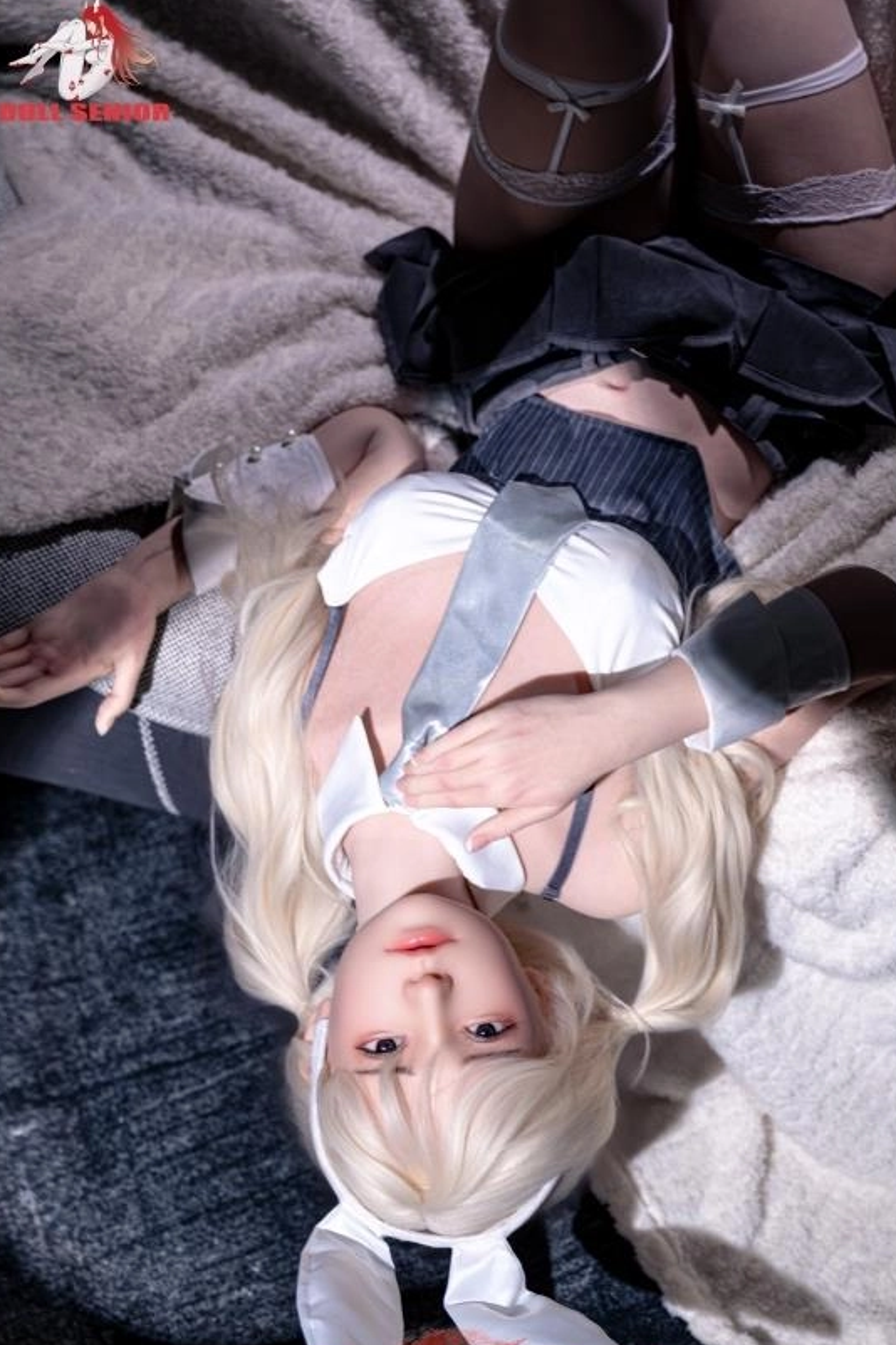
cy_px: 697
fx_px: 2725
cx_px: 483
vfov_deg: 27.7
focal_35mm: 73
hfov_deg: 18.7
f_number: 2.8
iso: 800
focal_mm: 65
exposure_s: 1/125
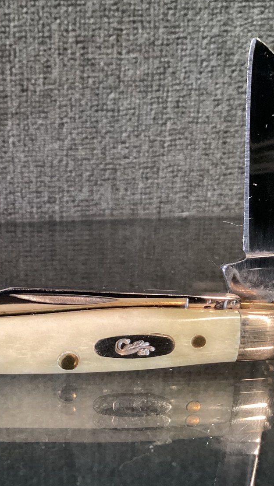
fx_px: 594
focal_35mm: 46
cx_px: 17
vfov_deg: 44.6
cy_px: 246
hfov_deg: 25.0
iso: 320
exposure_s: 1/60
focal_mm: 3.3
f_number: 2.4
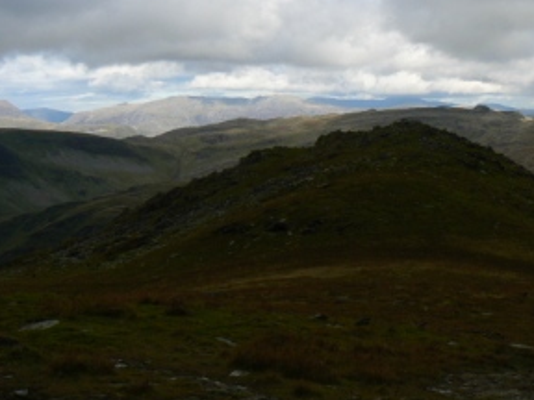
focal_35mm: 54
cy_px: 122
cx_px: 360
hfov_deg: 35.2
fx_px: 833
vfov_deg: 26.8
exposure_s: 1/500
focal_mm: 6
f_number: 6.3
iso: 80
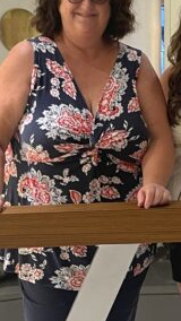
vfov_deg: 20.9
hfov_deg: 11.8
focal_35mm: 102
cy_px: 192
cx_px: 182
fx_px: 869
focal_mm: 5.1
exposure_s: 1/49
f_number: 1.6
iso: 100
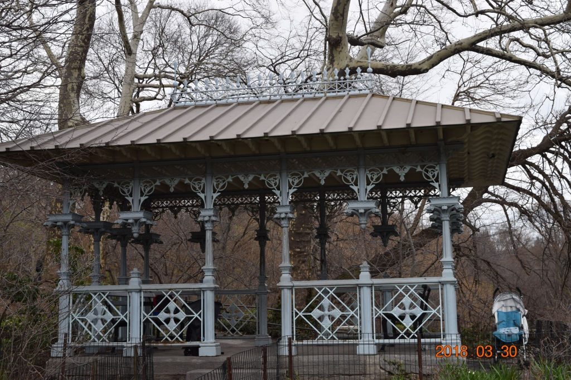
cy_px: 190
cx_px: 286
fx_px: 832
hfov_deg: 37.9
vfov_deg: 25.7
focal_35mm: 52
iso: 200
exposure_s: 1/320
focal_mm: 35
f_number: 8
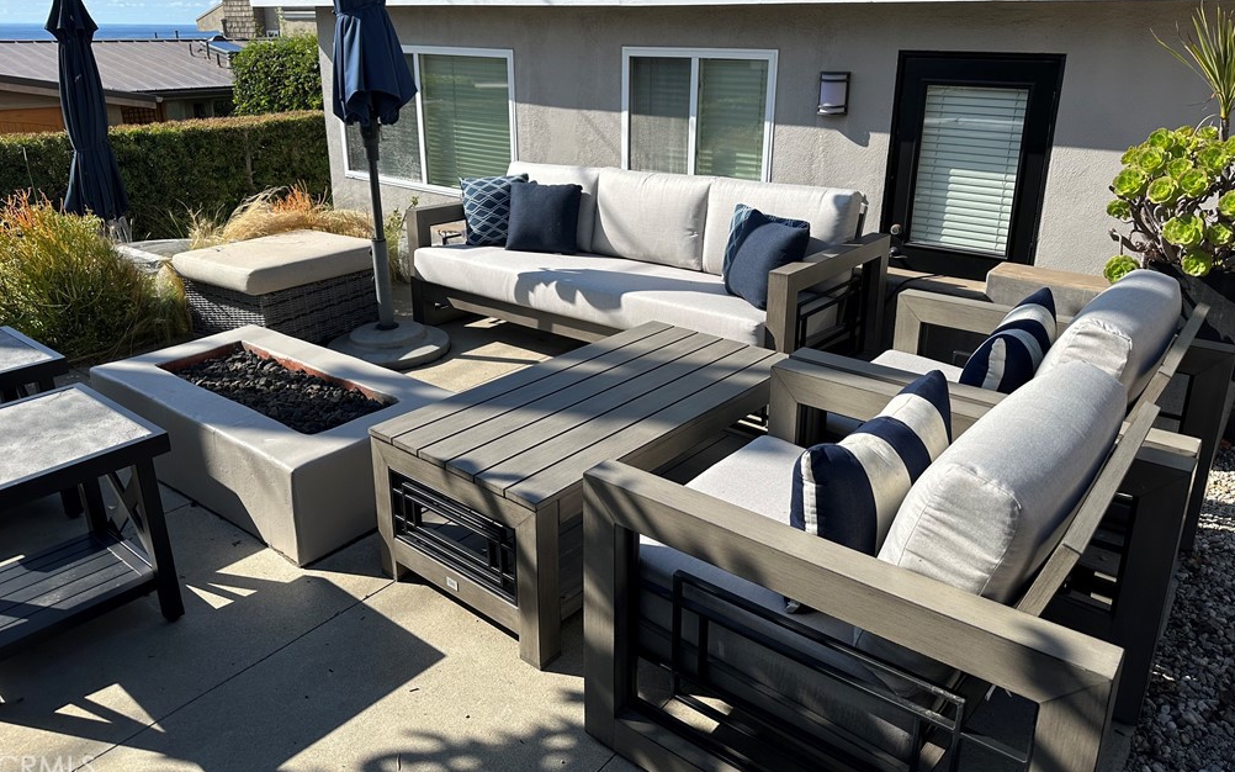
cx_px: 620
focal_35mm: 26
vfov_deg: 47.3
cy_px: 311
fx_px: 875
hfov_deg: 70.4
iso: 80
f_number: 1.78
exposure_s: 1/4184
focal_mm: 6.86
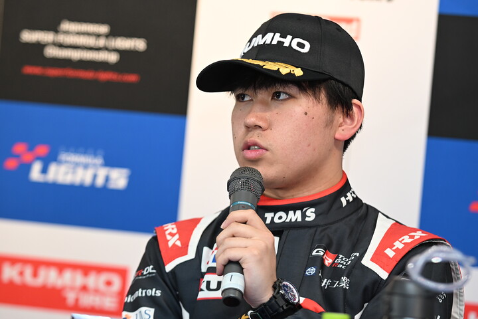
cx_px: 239
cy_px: 160
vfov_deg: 7.9
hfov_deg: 11.8
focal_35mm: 174
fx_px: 2310
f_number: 2.8
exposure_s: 1/200
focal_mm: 116
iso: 500
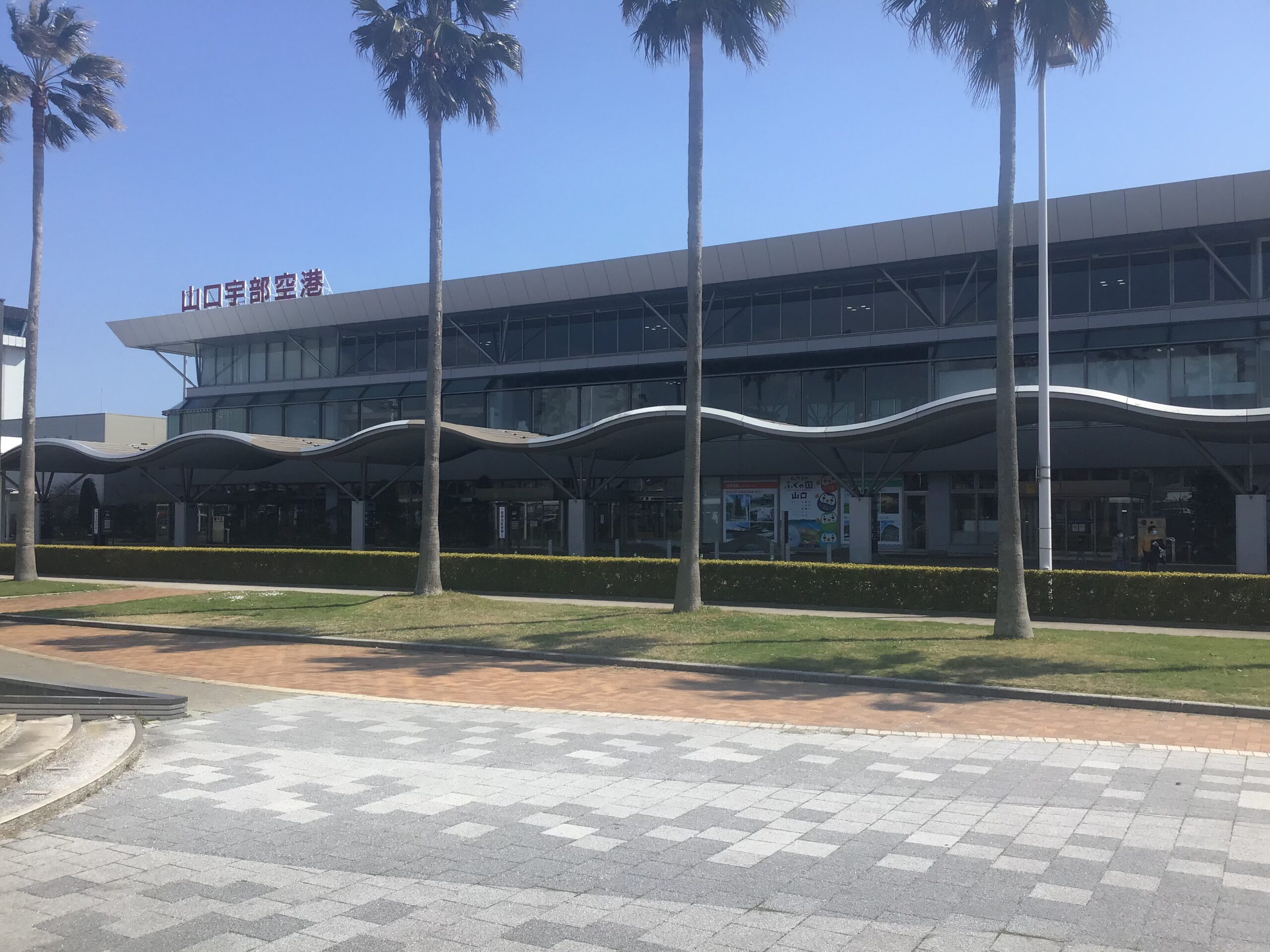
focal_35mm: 31
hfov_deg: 58.4
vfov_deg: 45.4
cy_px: 476
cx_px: 635
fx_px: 1137
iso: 25
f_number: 2.4
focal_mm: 3.3
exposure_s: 1/1235
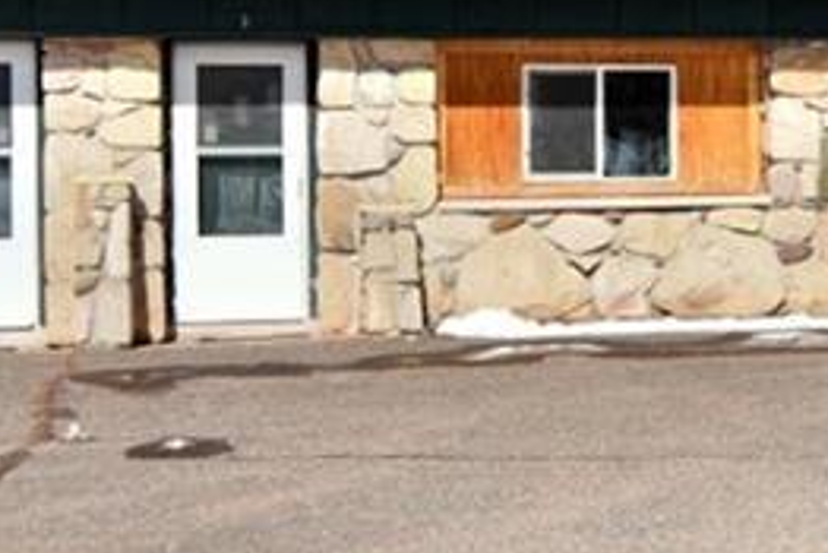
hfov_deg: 24.4
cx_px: 651
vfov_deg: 16.6
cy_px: 142
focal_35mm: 82
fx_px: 1887
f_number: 5.6
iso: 100
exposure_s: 1/800
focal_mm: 14
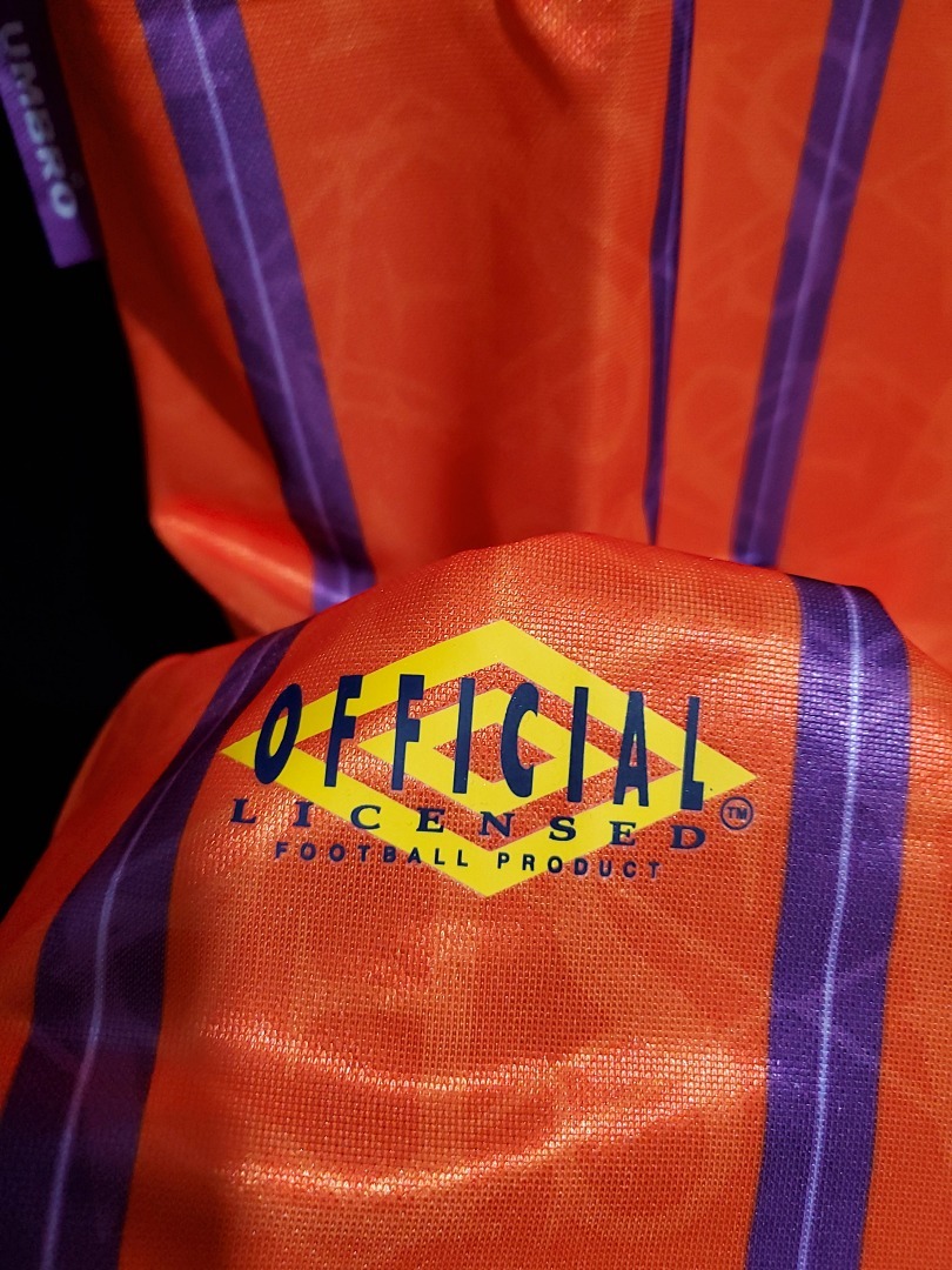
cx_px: 476
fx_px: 953
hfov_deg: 53.1
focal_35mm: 26
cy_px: 635
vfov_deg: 67.3
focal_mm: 4.3
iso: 200
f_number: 1.5
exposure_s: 1/30
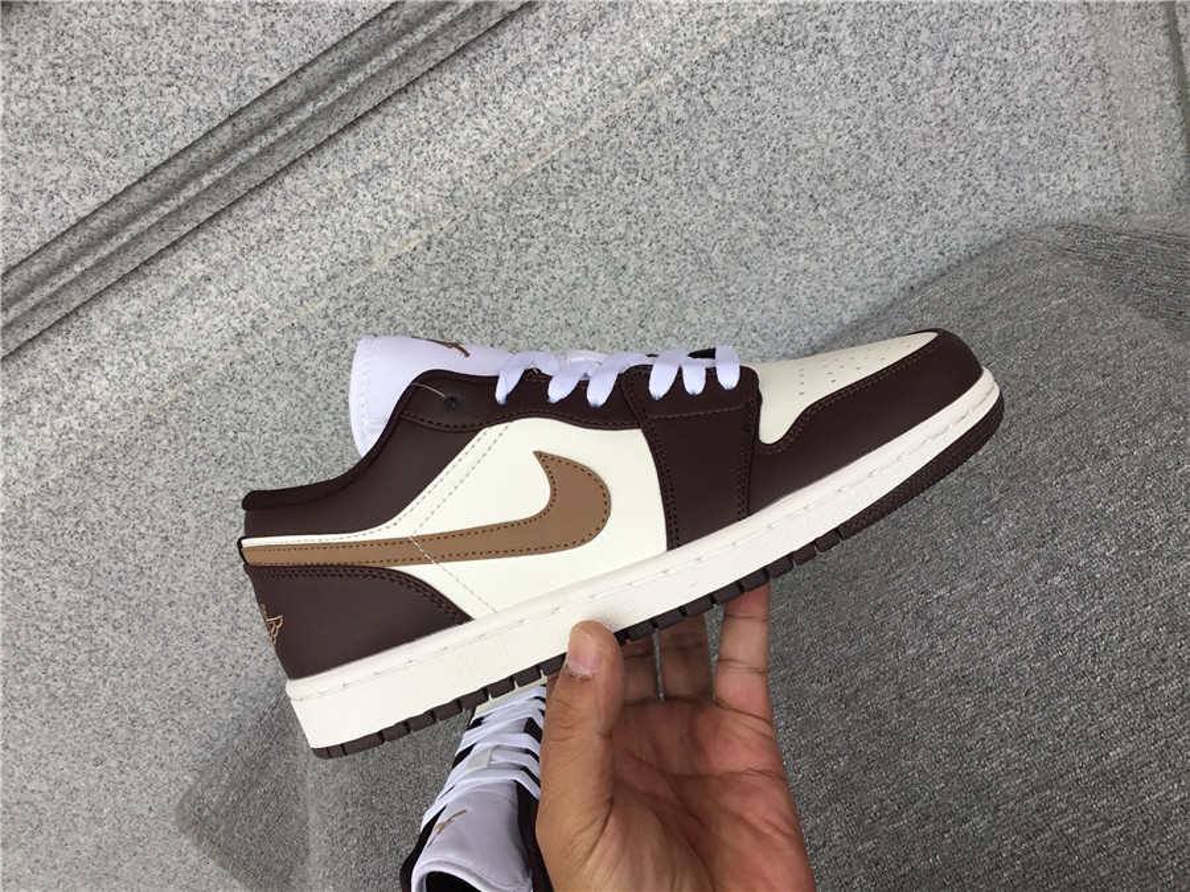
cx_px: 595
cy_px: 446
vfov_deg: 45.4
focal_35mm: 31
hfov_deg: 58.4
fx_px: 1066
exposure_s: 1/106
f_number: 2.4
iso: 25
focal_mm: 3.3
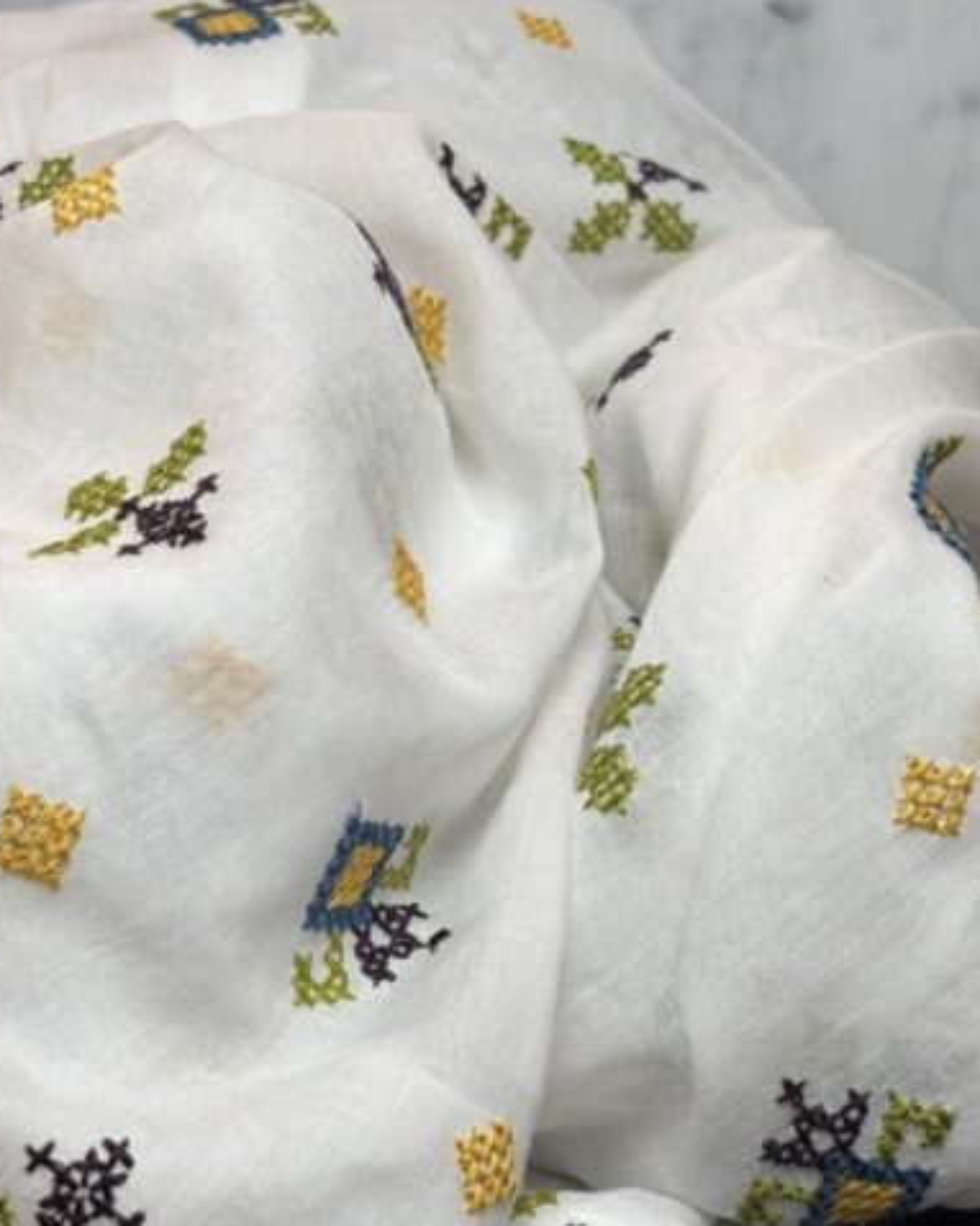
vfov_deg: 22.4
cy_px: 839
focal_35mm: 85
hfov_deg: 18.0
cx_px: 690
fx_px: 3084
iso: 32
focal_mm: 5.96
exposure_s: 1/100
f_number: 1.6
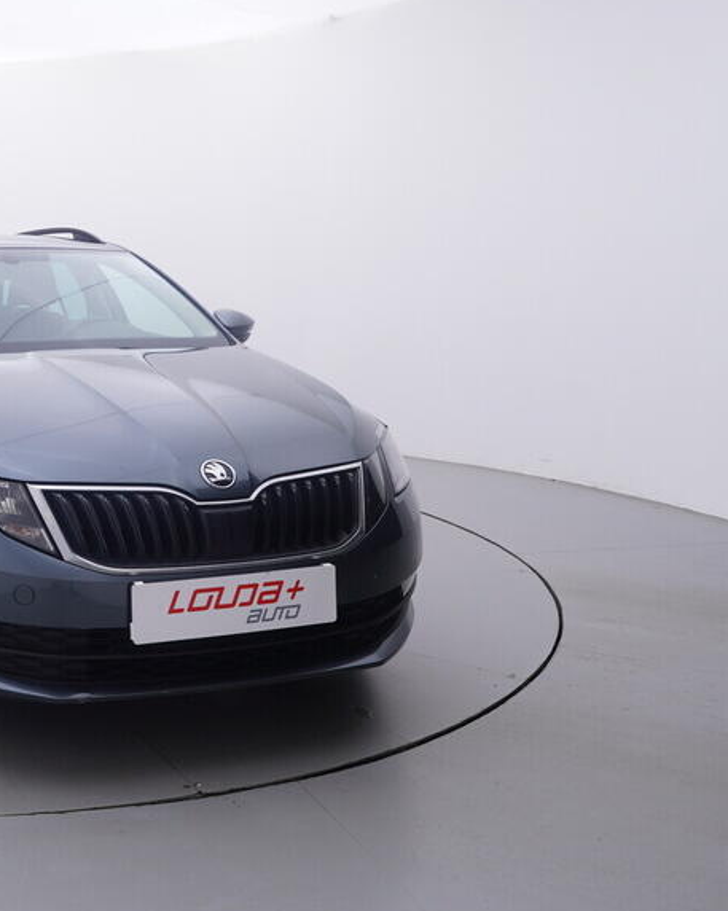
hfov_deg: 34.3
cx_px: -59
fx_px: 1020
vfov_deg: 48.1
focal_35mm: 38
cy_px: 409
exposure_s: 1/80
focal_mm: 15
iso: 200
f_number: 5
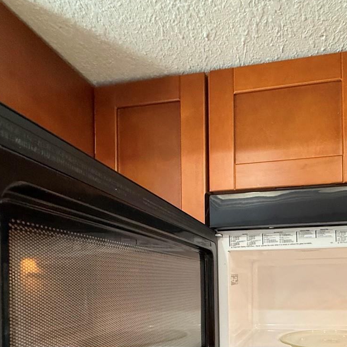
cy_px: 279
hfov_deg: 56.6
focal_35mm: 27
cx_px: 253
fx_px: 306
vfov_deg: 54.9
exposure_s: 1/60
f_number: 2.2
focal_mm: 2.22
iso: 400
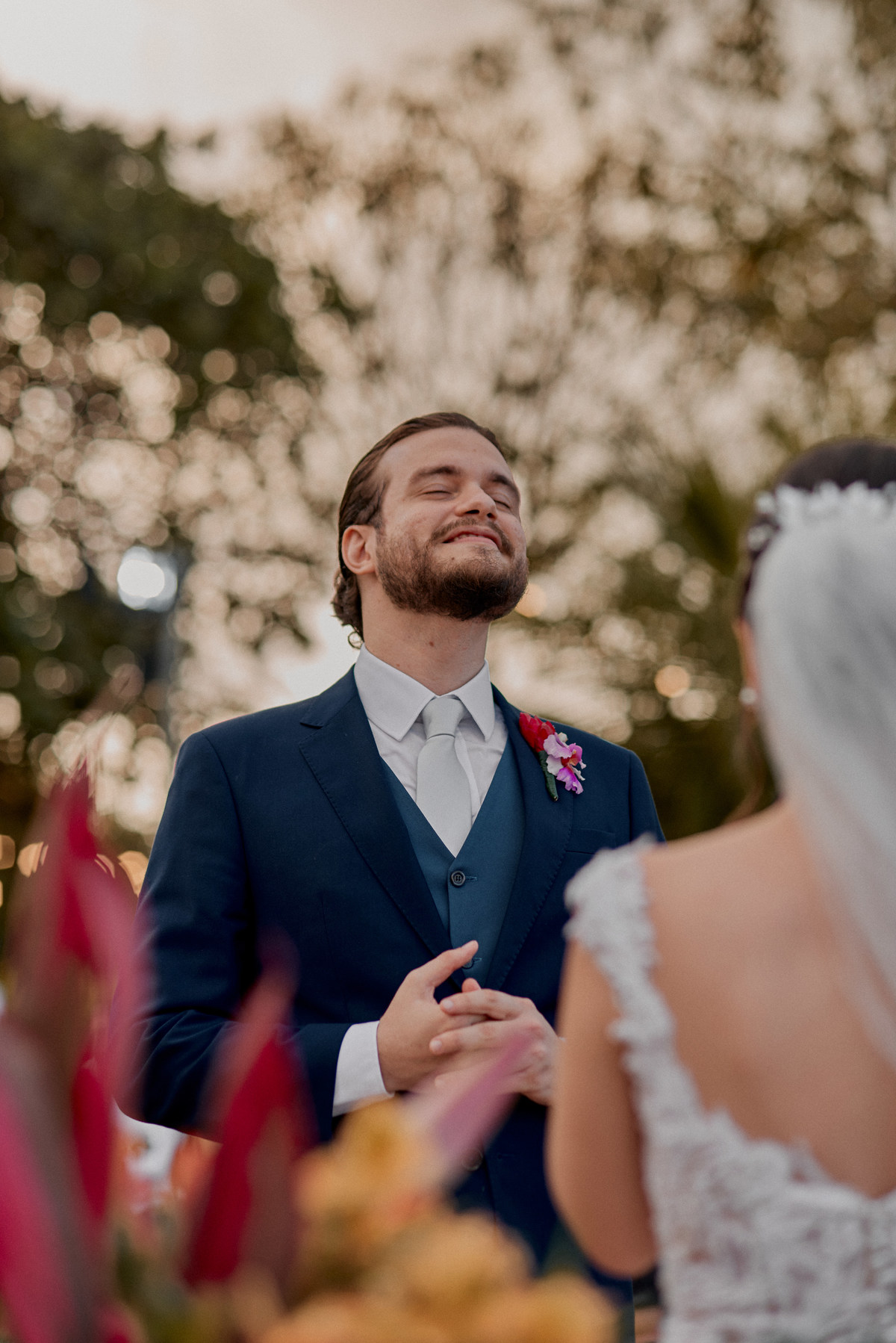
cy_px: 672
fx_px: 3171
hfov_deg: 16.1
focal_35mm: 85
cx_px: 448
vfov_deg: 23.9
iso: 79
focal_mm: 85
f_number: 2.5
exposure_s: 1/400
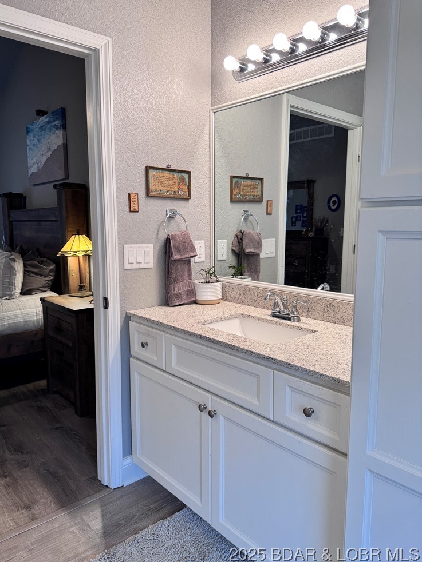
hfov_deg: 54.9
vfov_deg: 69.4
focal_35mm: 25
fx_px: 406
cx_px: 203
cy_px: 278
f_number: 1.78
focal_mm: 6.76
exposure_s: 1/120
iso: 125
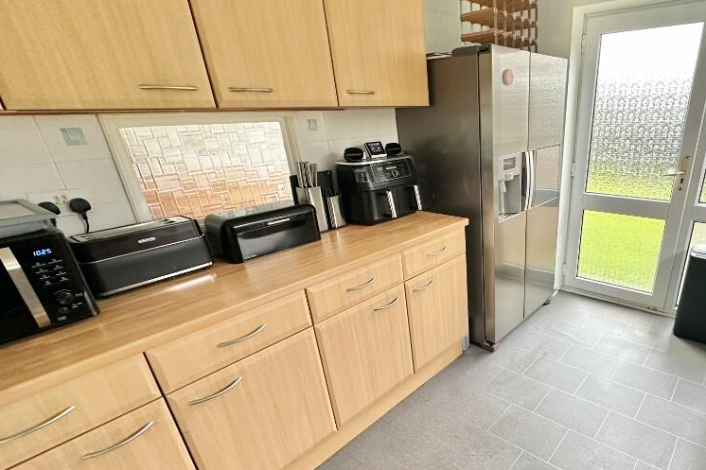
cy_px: 290
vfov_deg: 61.2
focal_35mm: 20
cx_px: 472
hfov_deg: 81.1
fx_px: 392
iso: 320
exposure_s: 1/84
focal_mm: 2.22
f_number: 2.2
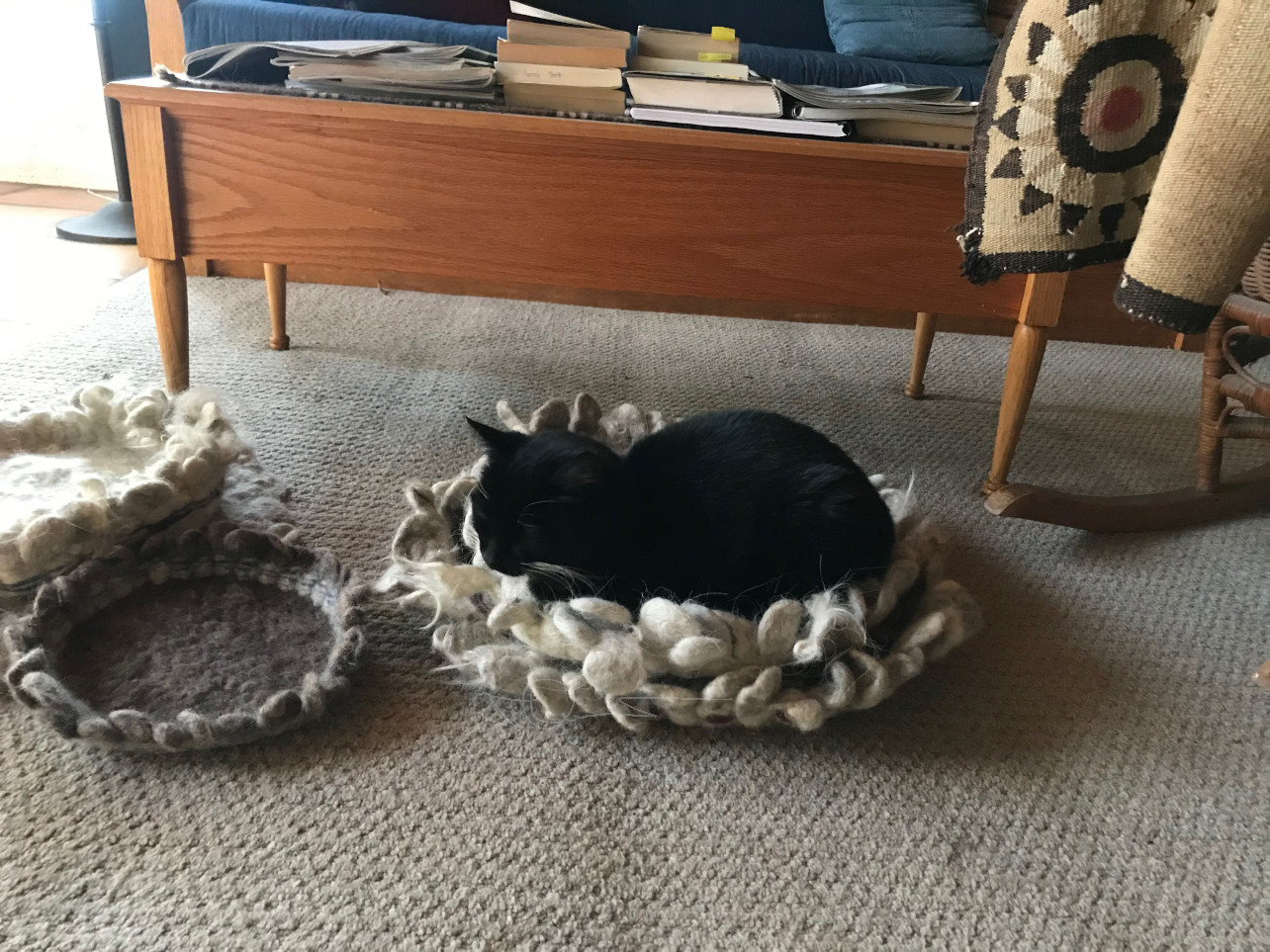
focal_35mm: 28
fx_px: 1027
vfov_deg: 49.7
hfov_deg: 63.4
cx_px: 635
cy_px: 476
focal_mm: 3.99
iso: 100
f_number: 1.8
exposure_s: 1/15
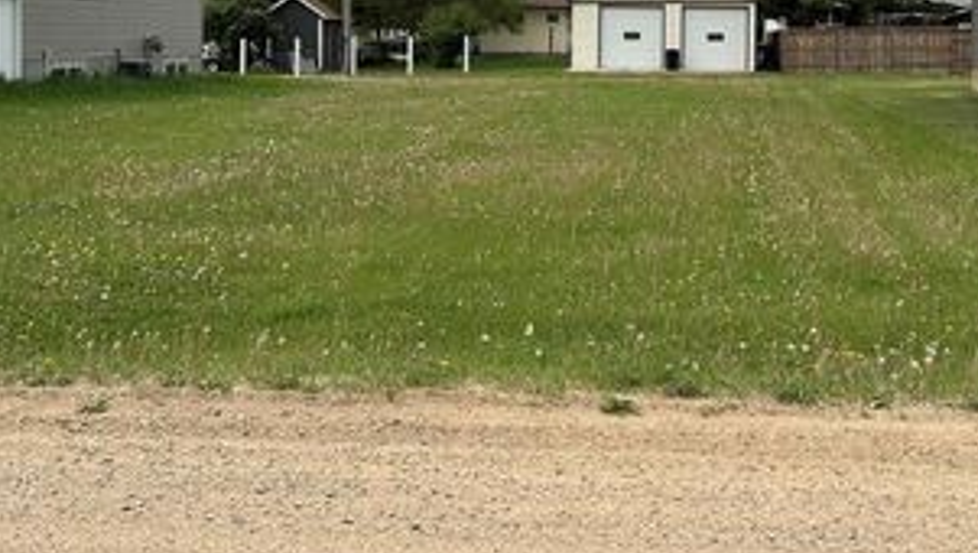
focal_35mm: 47
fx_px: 1220
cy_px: 31
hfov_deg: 43.4
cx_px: 595
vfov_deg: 24.6
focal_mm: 5.7
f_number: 1.5
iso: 50
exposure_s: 1/5076
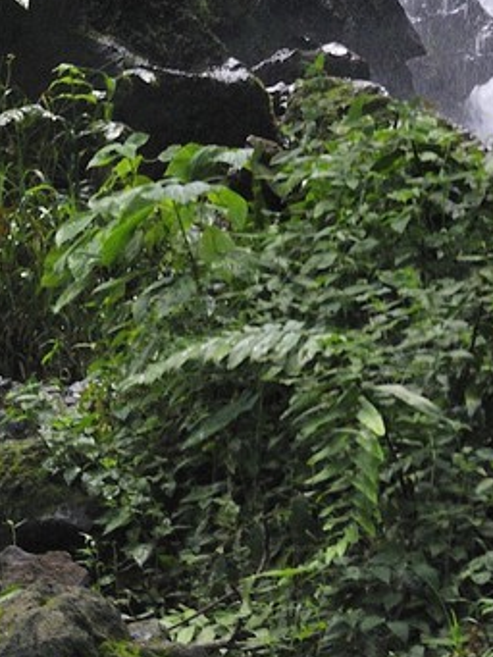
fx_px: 17099
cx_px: 616
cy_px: -723
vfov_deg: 2.2
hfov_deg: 1.7
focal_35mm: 901
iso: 1600
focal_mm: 200
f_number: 8
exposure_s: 1/125
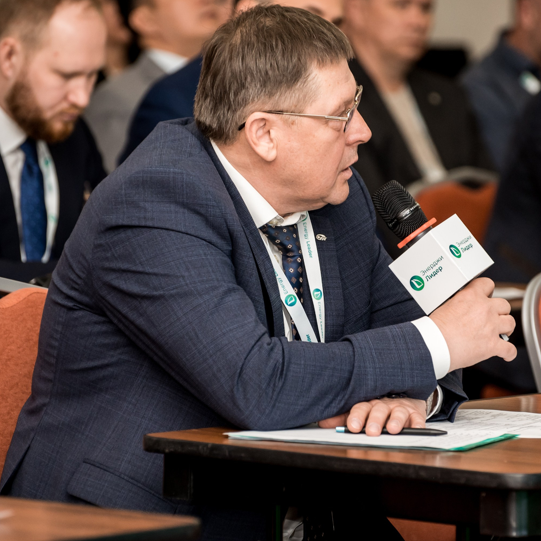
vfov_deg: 7.0
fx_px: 4403
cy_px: 270
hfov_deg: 7.0
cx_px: 305
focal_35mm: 249
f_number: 5.6
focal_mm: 195
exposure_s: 1/160
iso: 1250
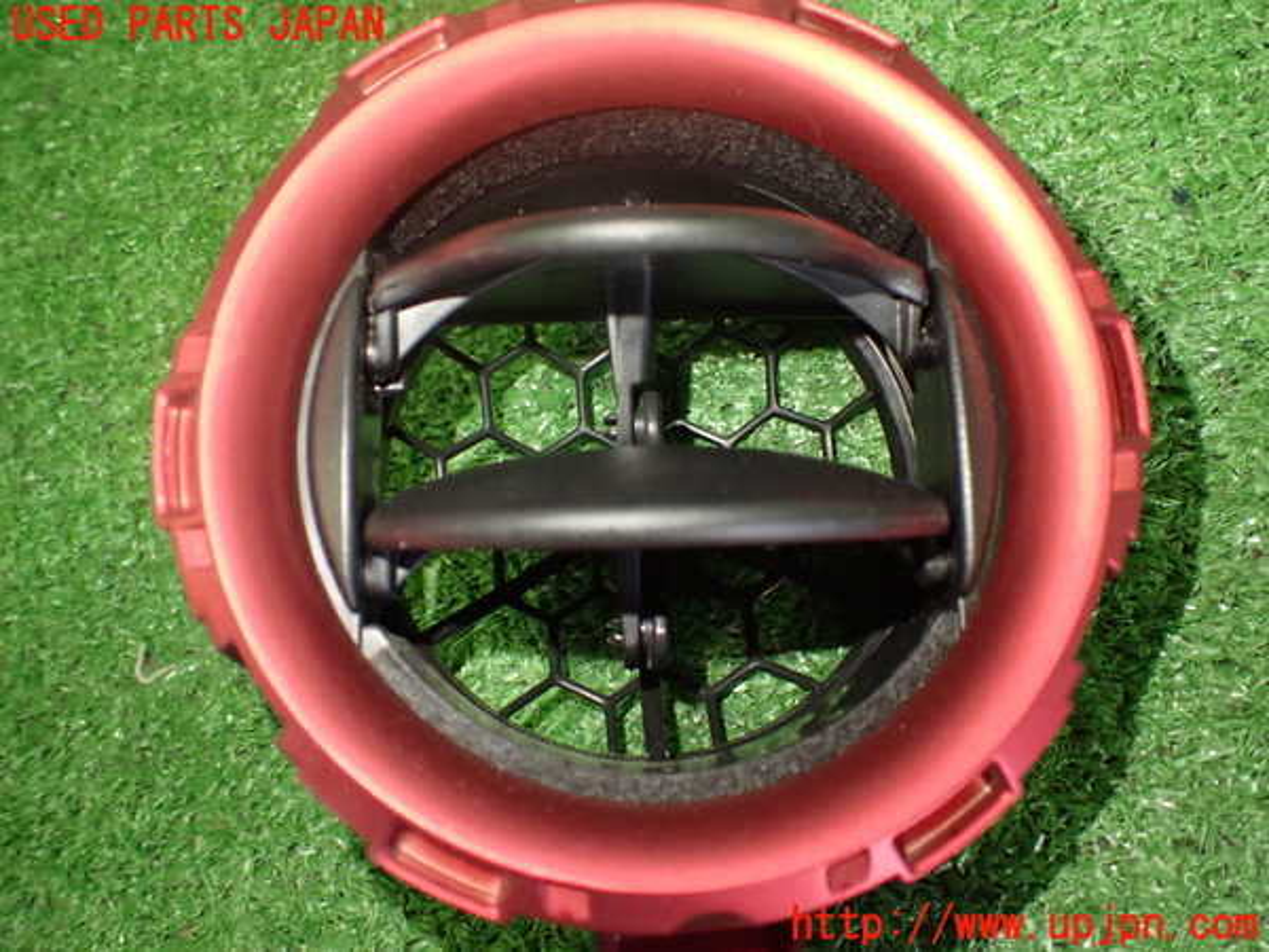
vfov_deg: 46.8
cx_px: 634
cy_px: 476
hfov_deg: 60.0
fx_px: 1100
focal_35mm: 30
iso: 800
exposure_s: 1/80
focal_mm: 5.4
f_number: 2.3
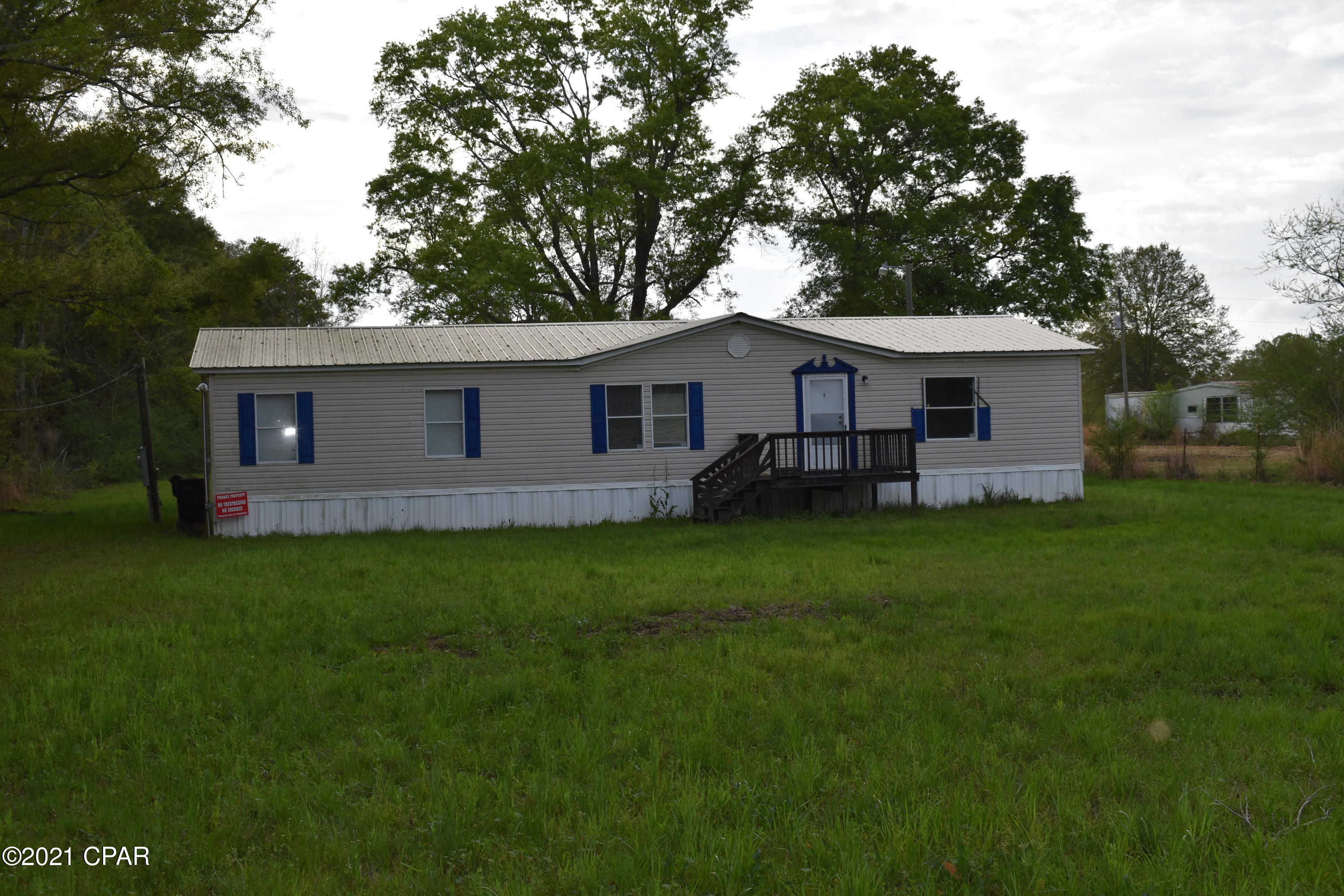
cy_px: 448
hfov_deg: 46.4
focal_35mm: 42
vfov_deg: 31.9
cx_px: 672
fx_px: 1568
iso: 100
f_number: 7.1
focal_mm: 28
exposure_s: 1/200
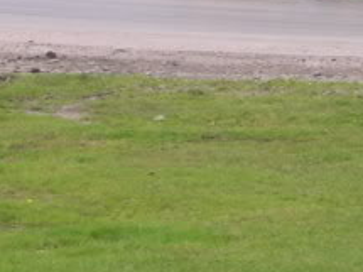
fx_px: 3972
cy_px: -96
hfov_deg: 5.2
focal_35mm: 379
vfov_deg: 3.9
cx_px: 295
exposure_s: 1/309
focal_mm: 21.6
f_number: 4.8
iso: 100
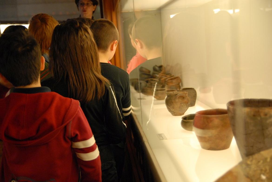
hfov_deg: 38.8
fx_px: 386
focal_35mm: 51
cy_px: 91
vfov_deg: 26.6
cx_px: 136
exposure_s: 1/80
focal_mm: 34
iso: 1000
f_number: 2.8
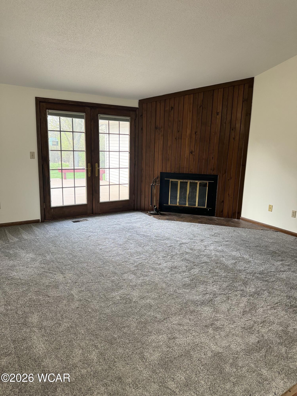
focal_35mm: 24
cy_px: 198
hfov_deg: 56.8
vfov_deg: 71.6
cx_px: 148
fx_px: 275
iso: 200
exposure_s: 1/120
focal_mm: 6.76
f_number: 1.78
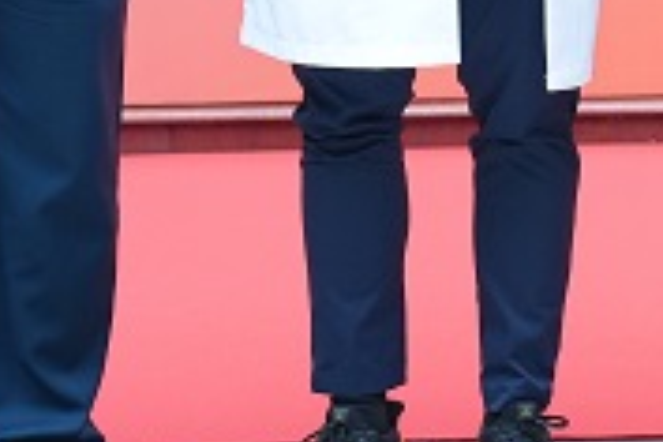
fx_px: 5248
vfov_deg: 4.7
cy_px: -521
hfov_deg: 7.1
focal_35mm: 285
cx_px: 1105
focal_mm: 56
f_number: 4
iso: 640
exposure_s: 1/200
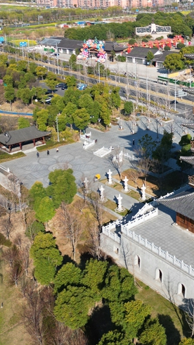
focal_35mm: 48
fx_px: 439
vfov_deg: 42.4
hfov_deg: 24.1
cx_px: 181
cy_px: 119
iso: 110
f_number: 1.7
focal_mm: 6.72
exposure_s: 1/2500
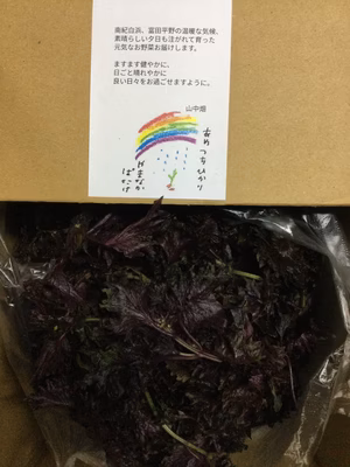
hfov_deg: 45.4
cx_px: 175
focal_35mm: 31
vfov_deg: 58.4
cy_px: 234
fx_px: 418
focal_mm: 3.3
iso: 160
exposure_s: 1/30
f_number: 2.4
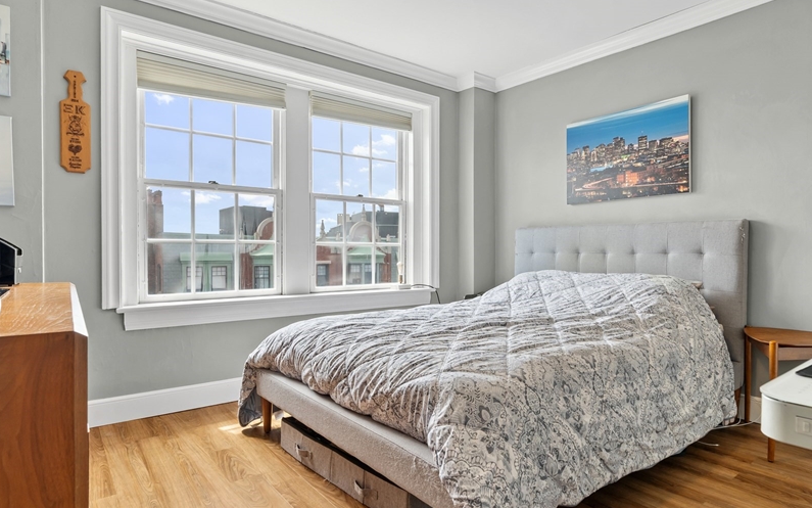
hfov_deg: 82.0
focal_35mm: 21
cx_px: 446
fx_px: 465
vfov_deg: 57.2
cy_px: 268
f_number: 9
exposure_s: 1/5
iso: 320
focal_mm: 16
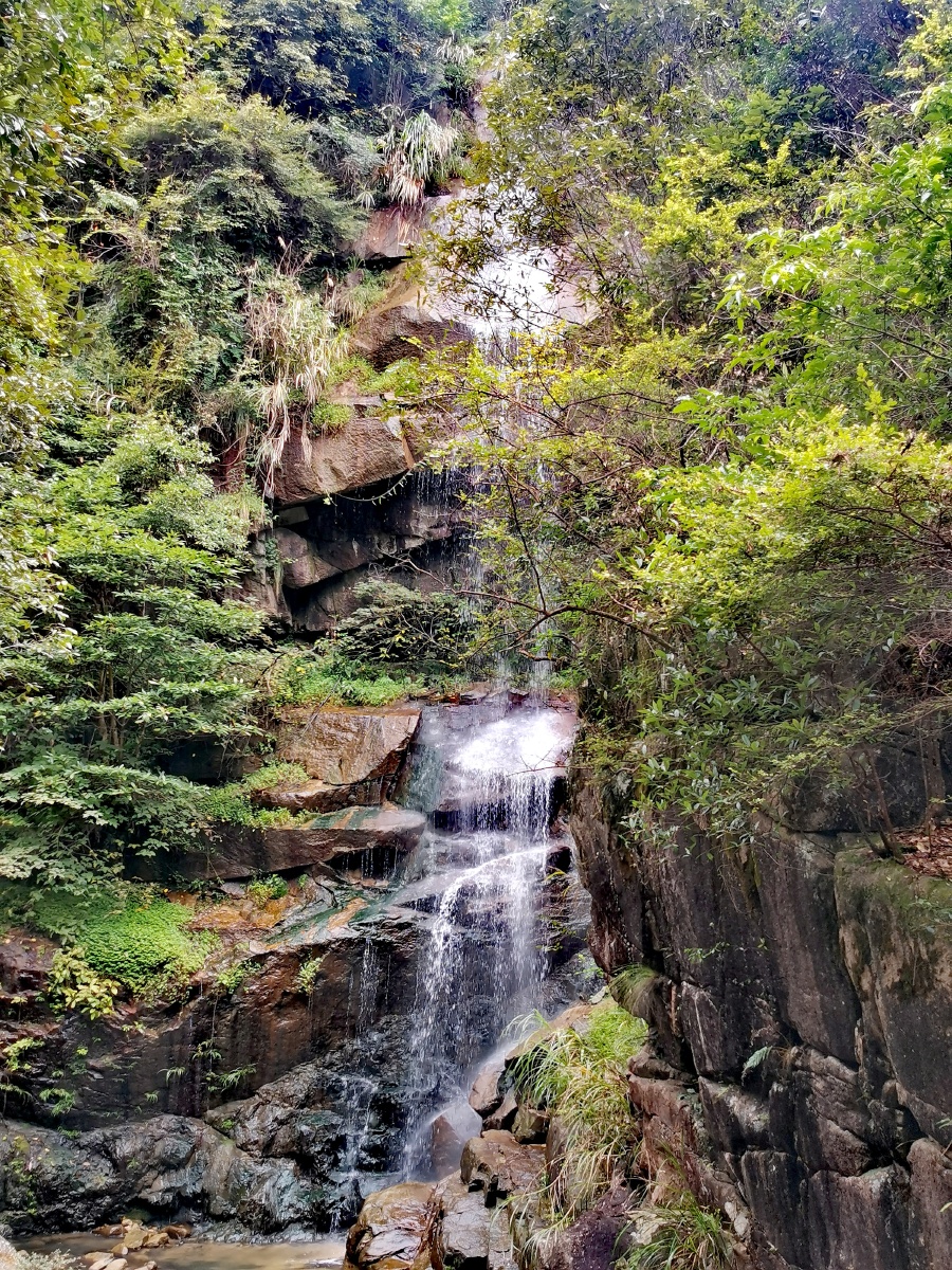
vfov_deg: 50.1
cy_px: 635
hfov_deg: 38.7
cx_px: 476
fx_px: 1357
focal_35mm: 37
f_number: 1.4
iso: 64
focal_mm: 4.66
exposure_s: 1/100
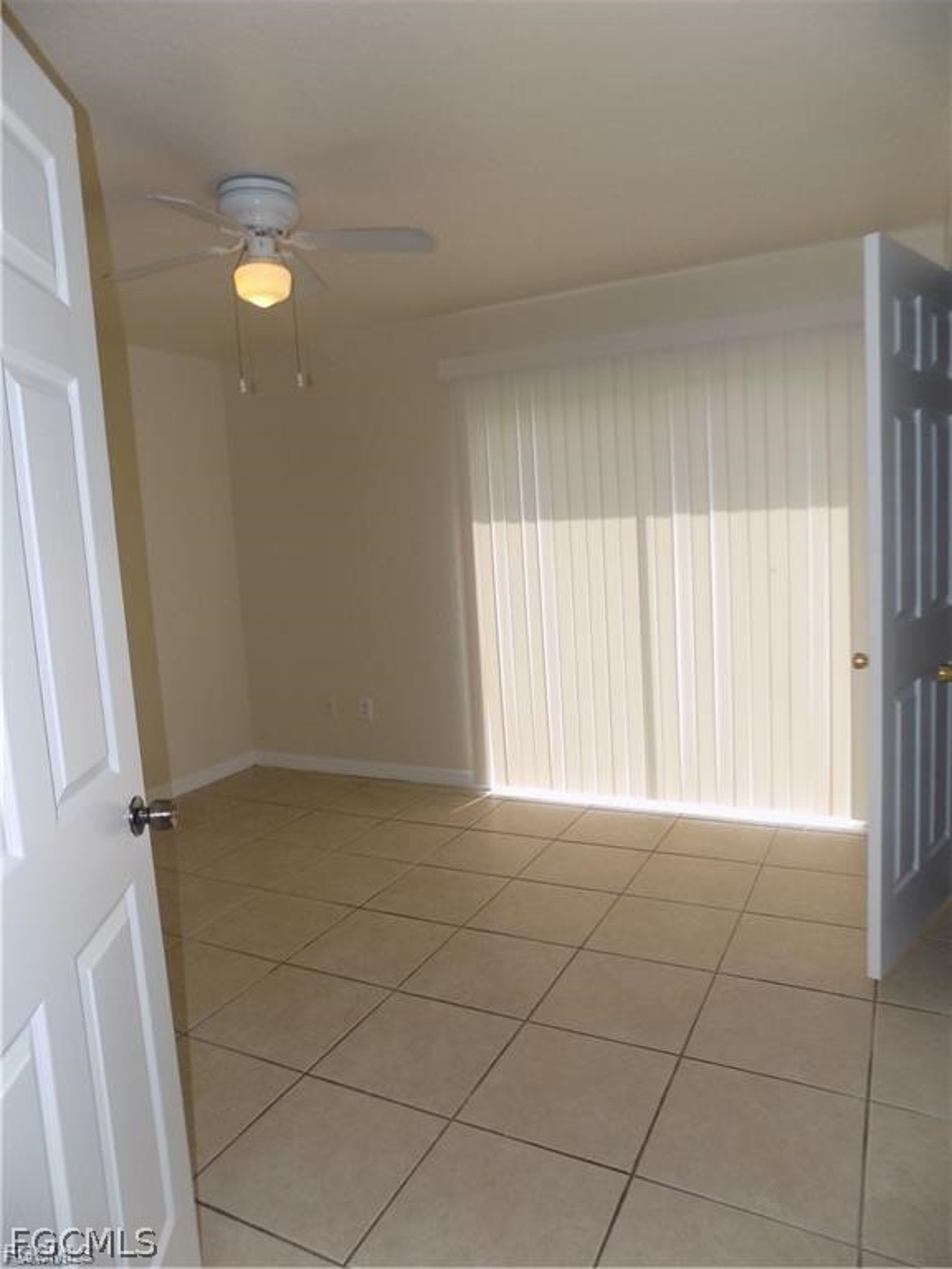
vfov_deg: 73.9
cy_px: 634
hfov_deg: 58.9
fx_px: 843
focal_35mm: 23
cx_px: 476
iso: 80
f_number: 3.1
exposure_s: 1/160
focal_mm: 4
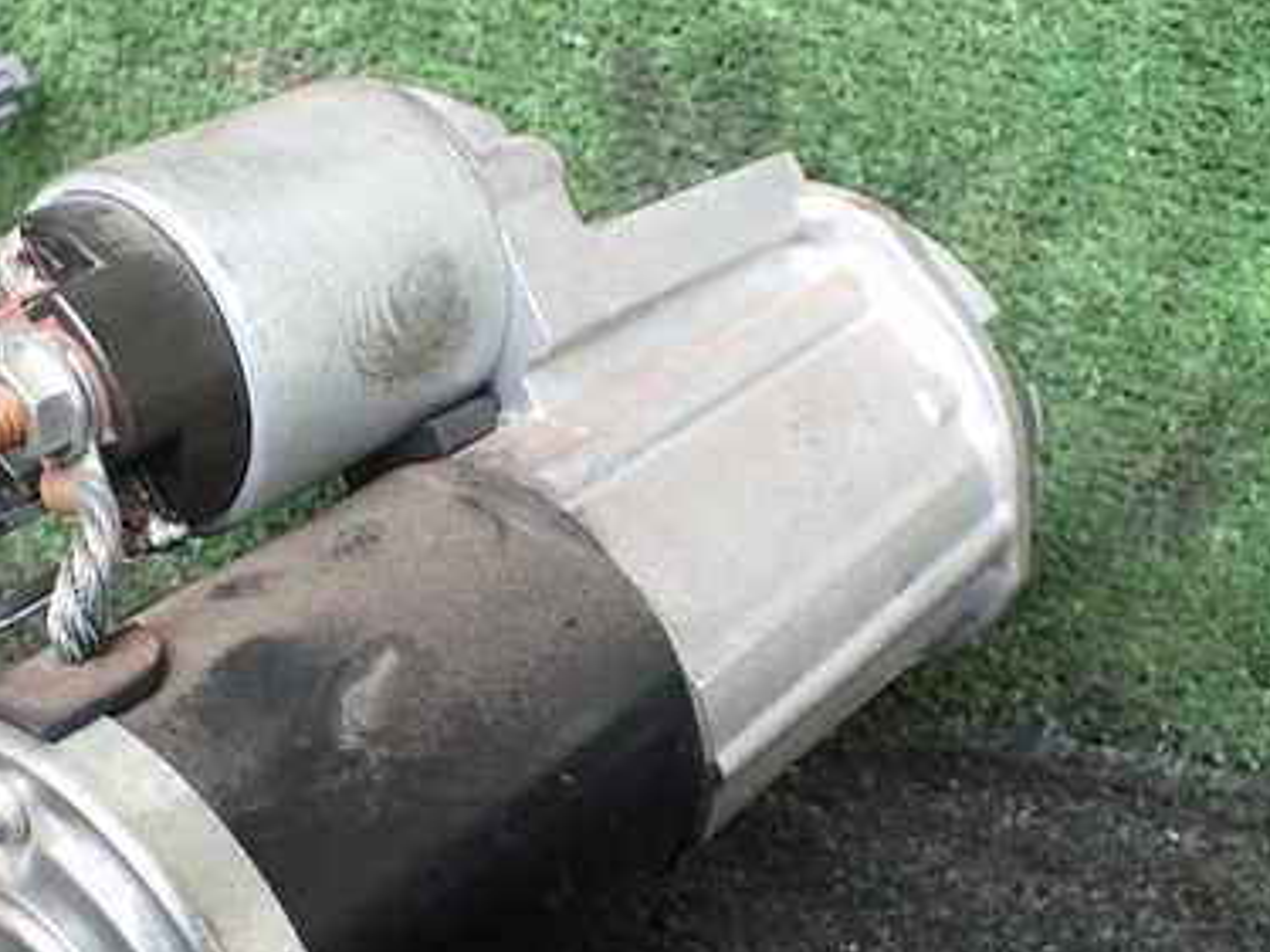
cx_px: 406
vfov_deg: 30.1
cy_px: 593
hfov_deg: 39.1
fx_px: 1760
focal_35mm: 48
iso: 640
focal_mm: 5.4
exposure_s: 1/125
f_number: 2.3
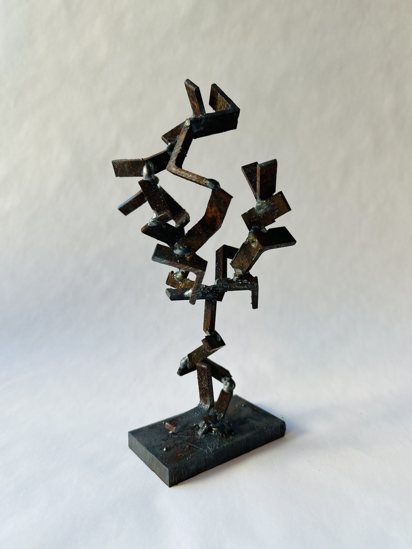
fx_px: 413
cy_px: 274
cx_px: 206
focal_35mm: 26
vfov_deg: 67.3
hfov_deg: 53.1
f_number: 1.5
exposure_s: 1/133
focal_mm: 5.7
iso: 32
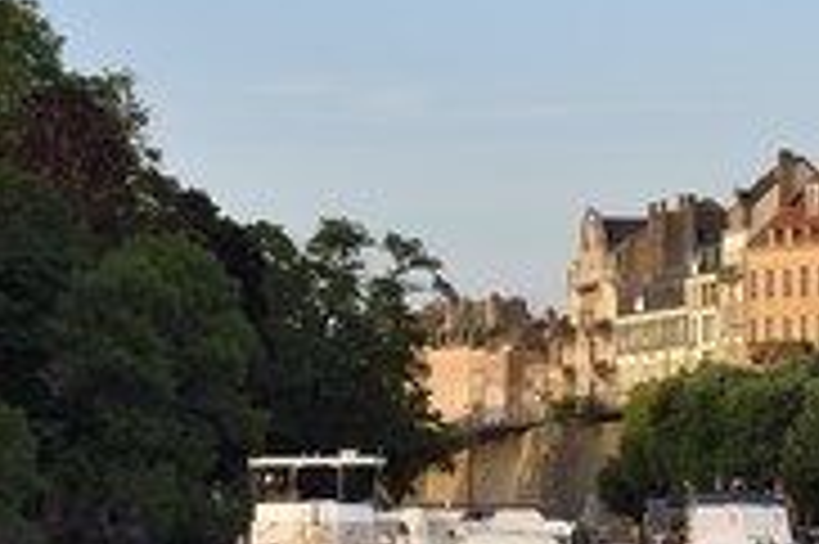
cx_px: 864
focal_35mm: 259
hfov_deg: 7.9
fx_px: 5887
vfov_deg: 5.3
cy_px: 315
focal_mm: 112
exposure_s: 1/160
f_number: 9
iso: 200
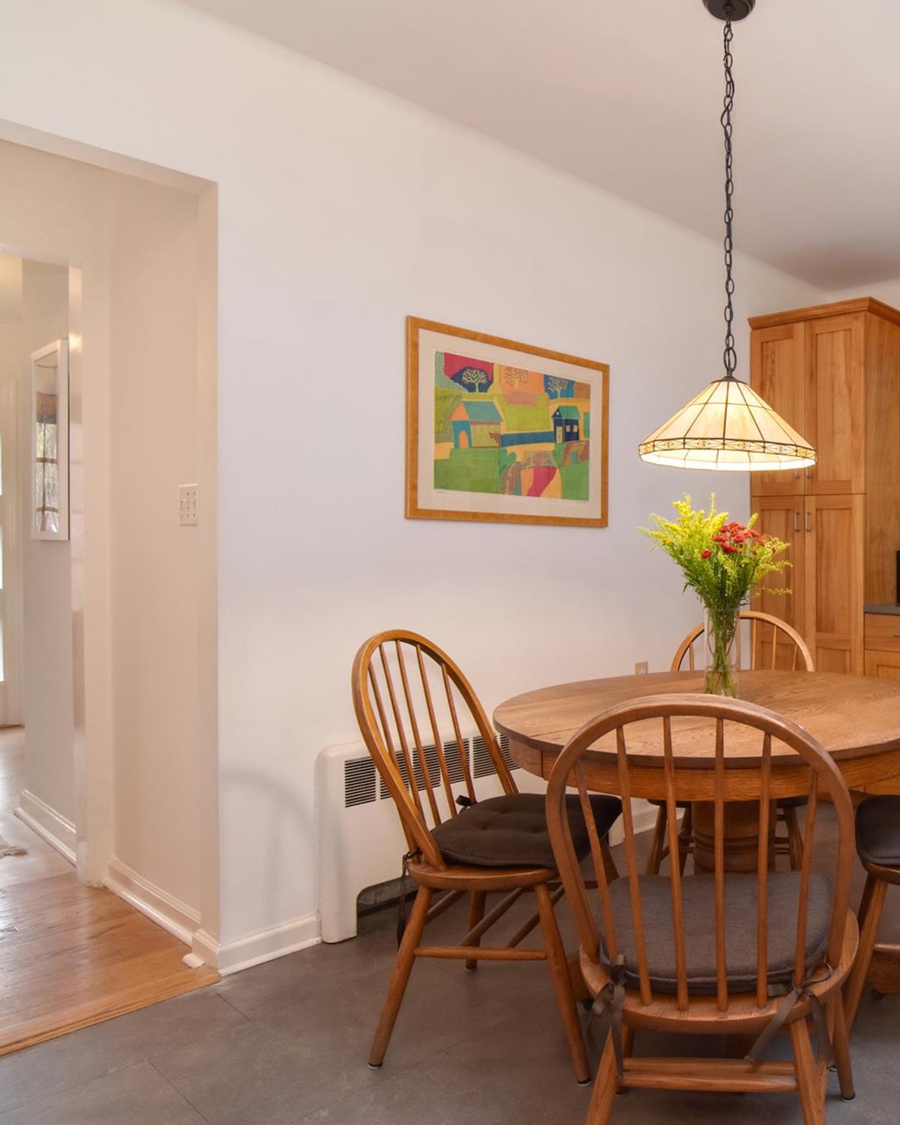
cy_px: 561
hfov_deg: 51.5
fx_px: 790
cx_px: 830
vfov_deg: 70.9
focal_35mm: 24
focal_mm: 11
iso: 640
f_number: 11
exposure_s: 1/15
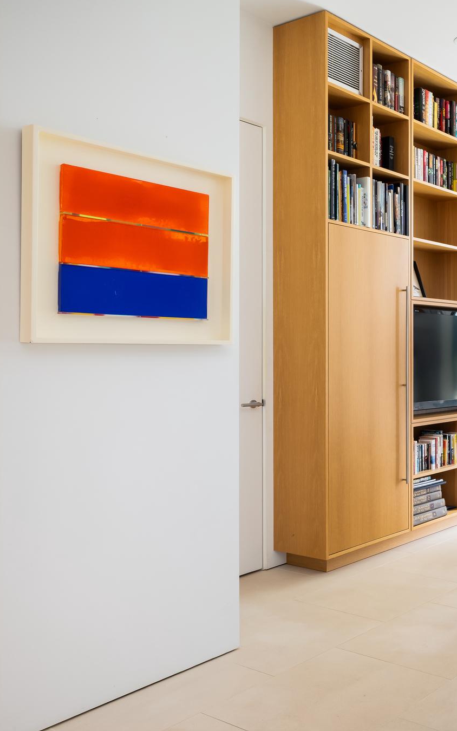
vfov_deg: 56.7
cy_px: 365
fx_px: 677
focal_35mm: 34
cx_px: 549
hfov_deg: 31.3
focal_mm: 22
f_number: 10
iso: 800
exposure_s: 1/250
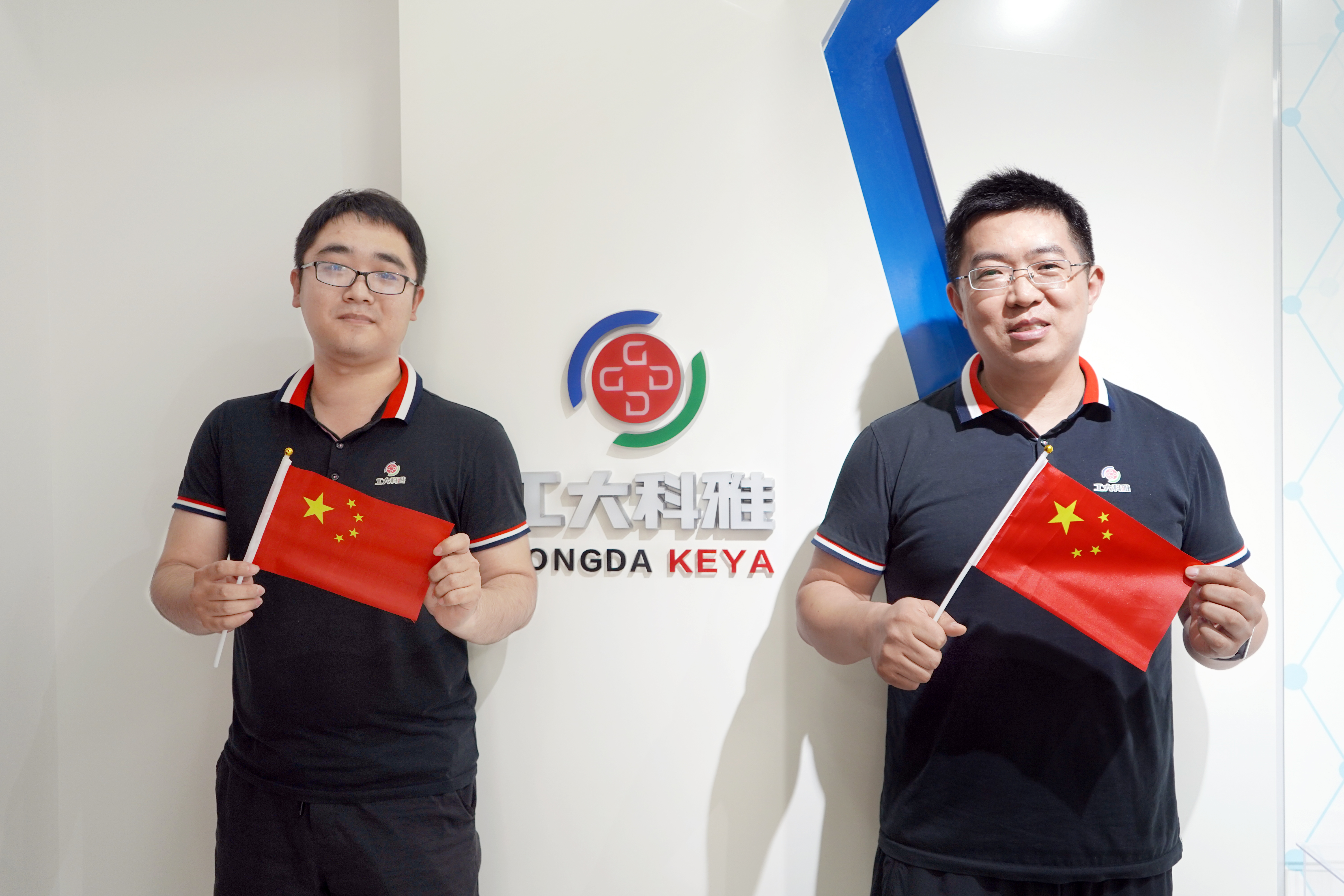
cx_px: 672
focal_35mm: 31
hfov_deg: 60.3
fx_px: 1157
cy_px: 448
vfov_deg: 42.3
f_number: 4
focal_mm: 31
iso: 640
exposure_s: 1/160
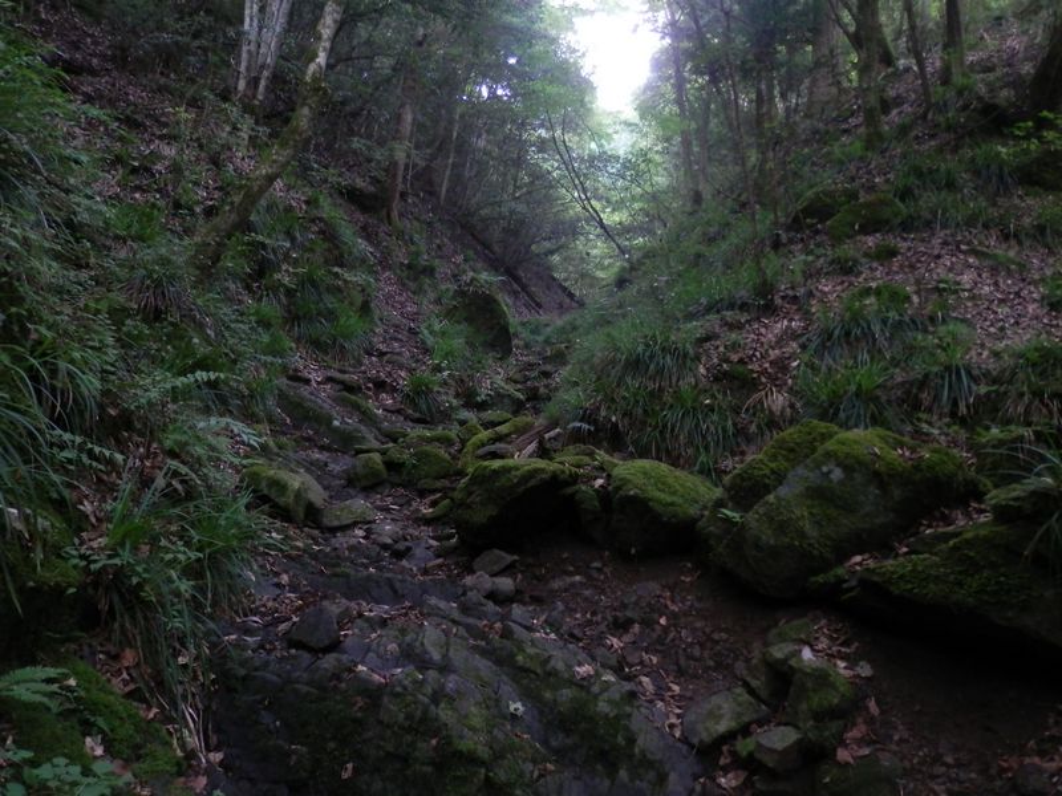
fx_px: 767
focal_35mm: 25
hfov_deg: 69.4
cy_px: 398
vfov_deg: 54.9
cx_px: 531
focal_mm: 4.5
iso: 200
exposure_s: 1/13
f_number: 3
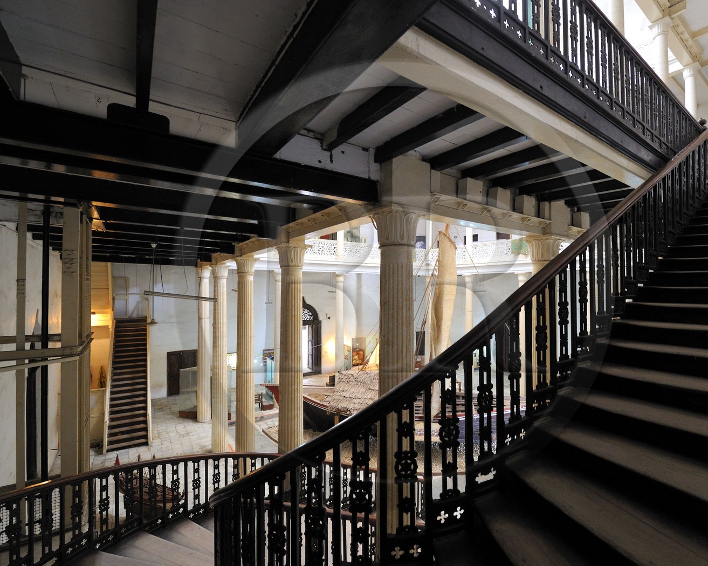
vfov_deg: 80.4
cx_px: 393
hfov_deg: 92.8
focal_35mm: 16
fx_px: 335
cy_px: 285
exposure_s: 1/6
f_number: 5
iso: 1600
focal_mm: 14
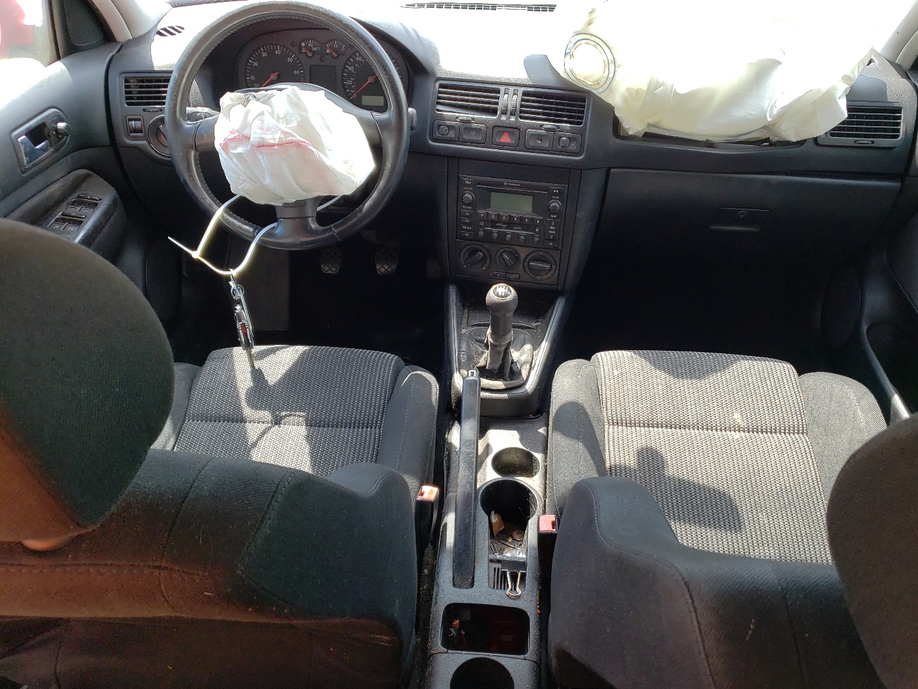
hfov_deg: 61.5
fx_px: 769
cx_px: 508
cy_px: 379
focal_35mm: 29
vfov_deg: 48.2
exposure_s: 1/233
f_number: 1.5
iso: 50
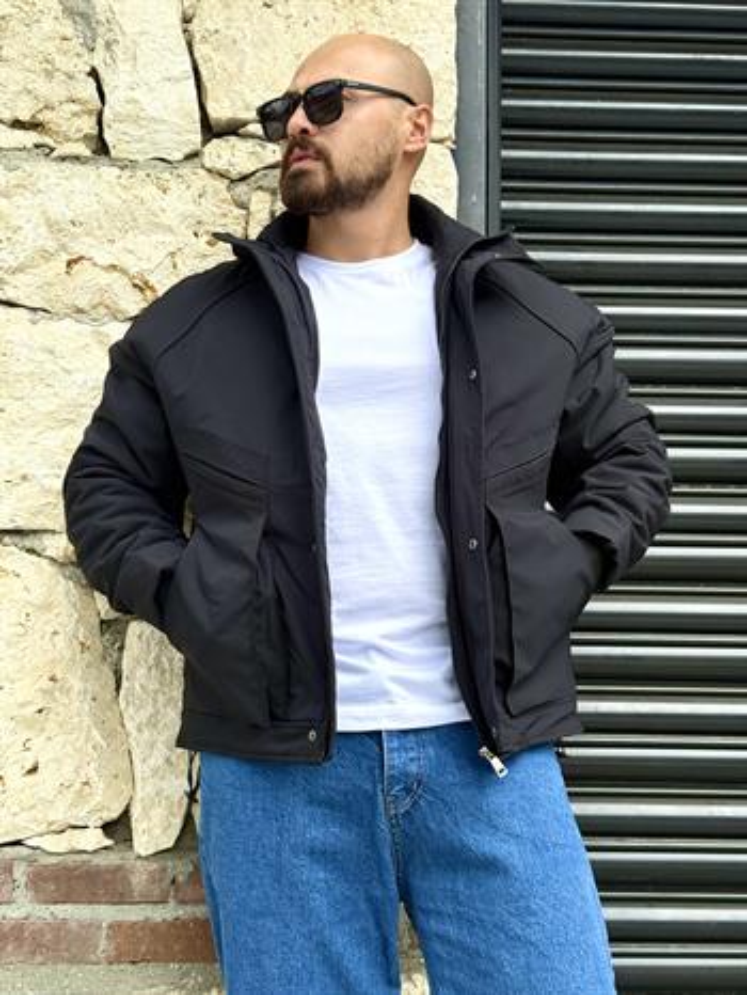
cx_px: 374
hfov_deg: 30.3
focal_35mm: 48
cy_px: 498
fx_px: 1380
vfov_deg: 39.6
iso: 80
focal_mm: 6.76
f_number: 1.78
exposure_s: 1/1429
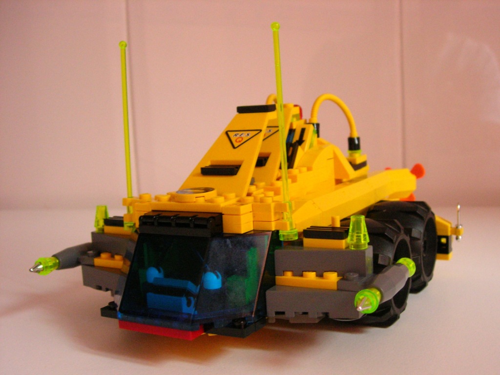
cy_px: 188
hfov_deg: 49.0
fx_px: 549
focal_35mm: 38
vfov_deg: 37.7
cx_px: 250
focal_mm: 7.8
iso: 400
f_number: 2.8
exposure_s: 1/64.5
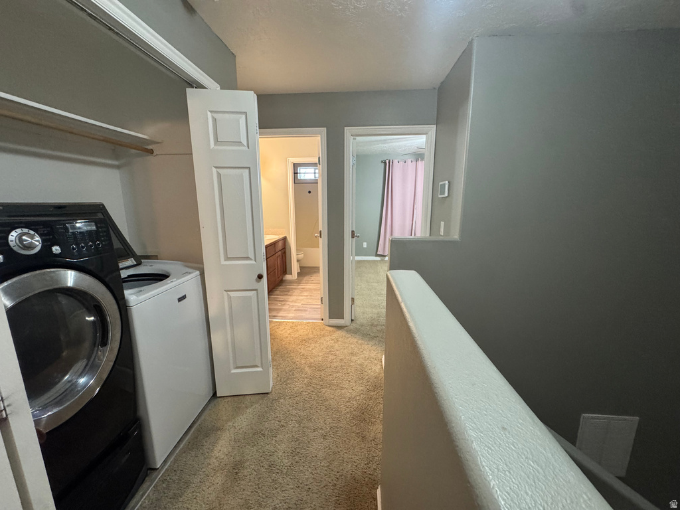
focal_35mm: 14
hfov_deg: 102.1
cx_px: 340
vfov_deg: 85.7
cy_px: 255
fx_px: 275
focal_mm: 2.22
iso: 400
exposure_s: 1/60
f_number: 2.2
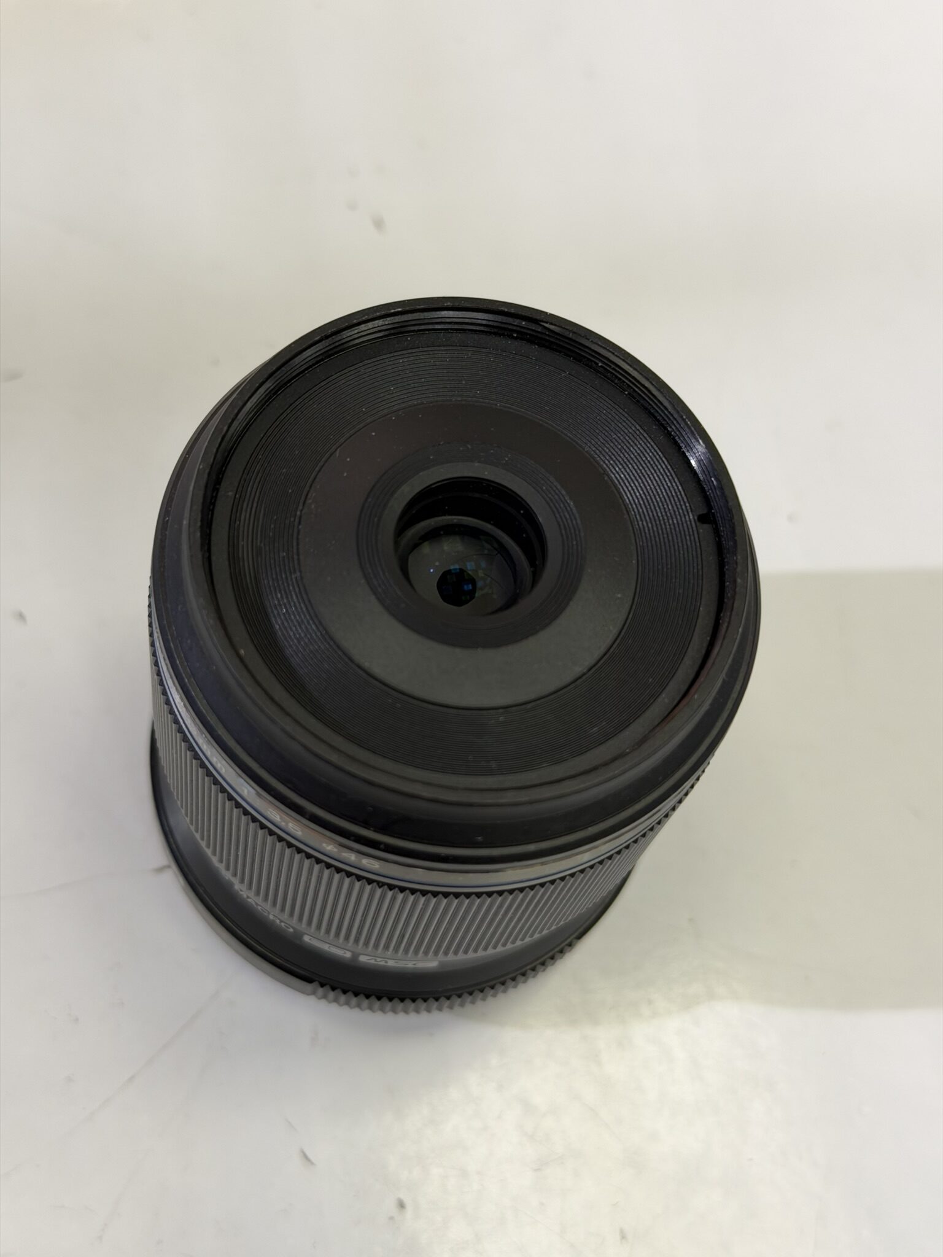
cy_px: 628
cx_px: 472
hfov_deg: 30.3
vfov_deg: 39.7
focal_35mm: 48
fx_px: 1743
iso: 80
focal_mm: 6.76
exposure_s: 1/100
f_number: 1.78
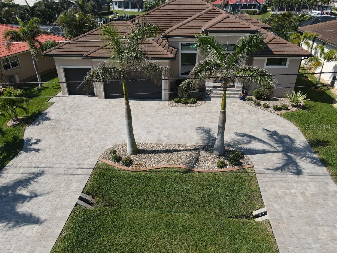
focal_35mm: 24
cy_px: 126
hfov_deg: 71.6
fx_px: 234
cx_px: 168
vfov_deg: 56.8
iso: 100
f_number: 2.8
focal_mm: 4.5
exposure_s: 1/725
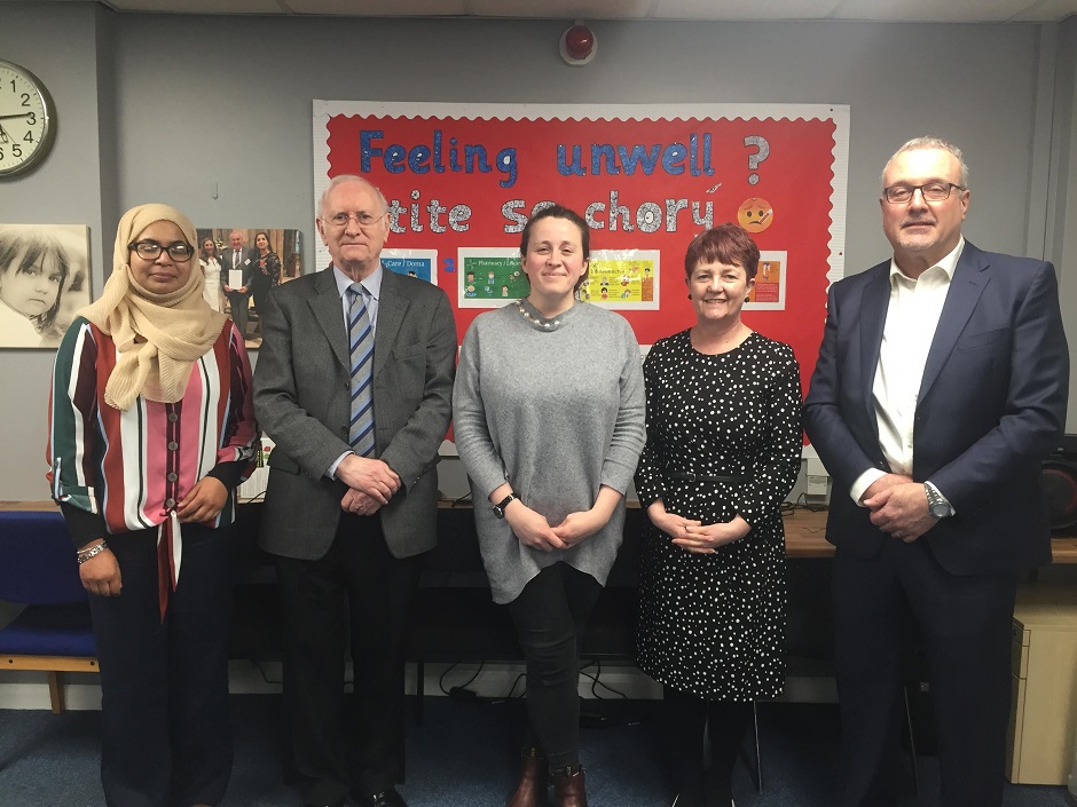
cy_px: 404
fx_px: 902
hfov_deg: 61.7
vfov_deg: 48.2
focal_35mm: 29
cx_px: 538
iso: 100
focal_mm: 4.15
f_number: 2.2
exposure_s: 1/33
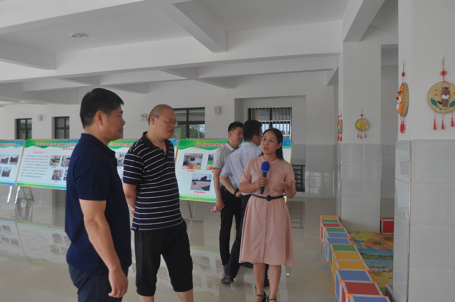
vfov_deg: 39.9
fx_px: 417
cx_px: 228
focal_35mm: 33
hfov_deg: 57.3
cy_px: 151
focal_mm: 22
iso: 220
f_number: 5.6
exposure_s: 1/125
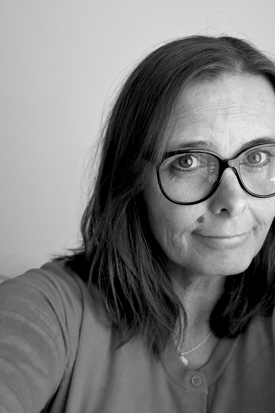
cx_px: 138
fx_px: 455
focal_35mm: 40
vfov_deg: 48.7
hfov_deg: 33.6
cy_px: 206
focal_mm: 26.5
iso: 3200
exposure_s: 1/250
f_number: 5
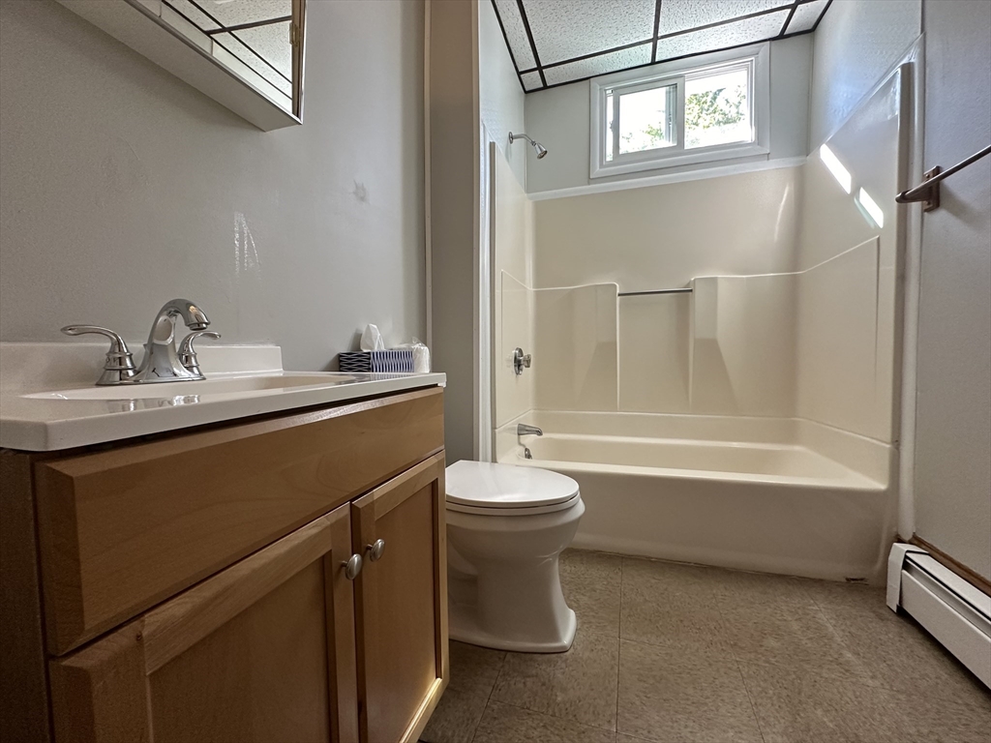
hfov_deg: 102.1
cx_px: 496
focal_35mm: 14
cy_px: 372
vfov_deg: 85.7
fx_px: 401
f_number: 2.2
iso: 250
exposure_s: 1/120
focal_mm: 2.22
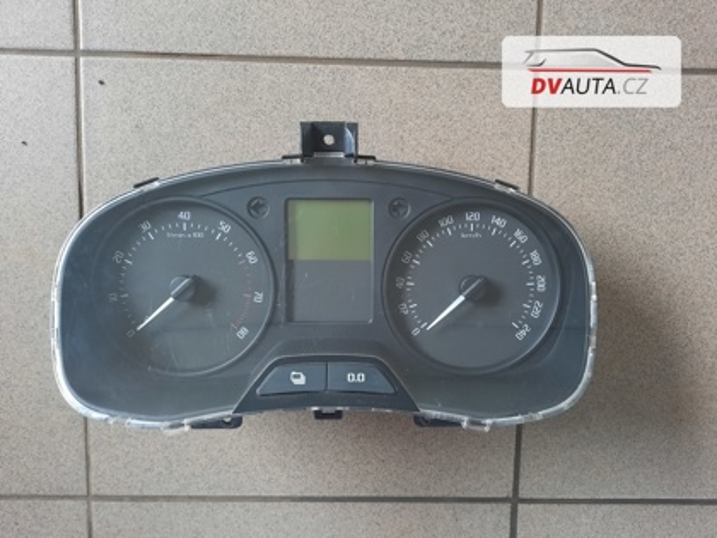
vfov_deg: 54.9
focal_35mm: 25
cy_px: 269
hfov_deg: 69.4
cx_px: 358
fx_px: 518
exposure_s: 1/33
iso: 320
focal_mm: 4.6
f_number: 2
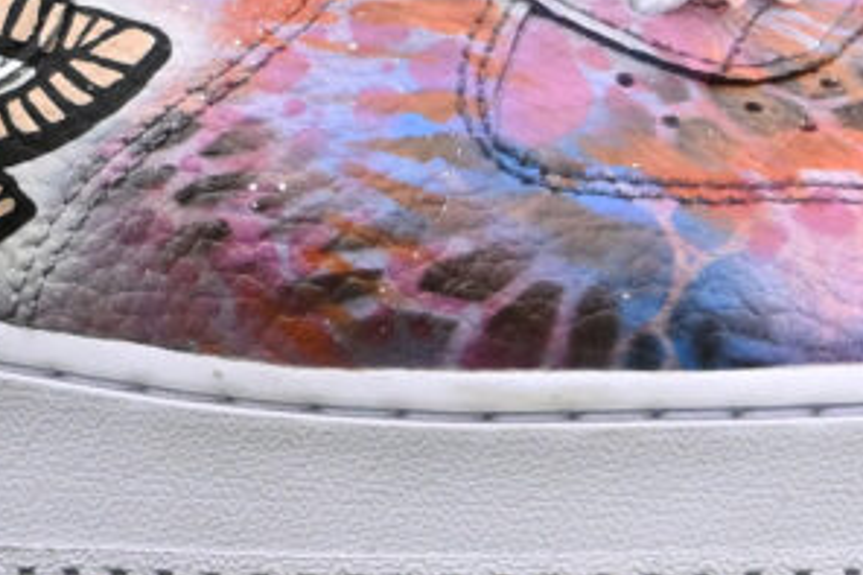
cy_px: -674
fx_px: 108697
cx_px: 73
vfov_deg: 0.3
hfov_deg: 0.5
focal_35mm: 4537
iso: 1250
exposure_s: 1/1600
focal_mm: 560
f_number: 4
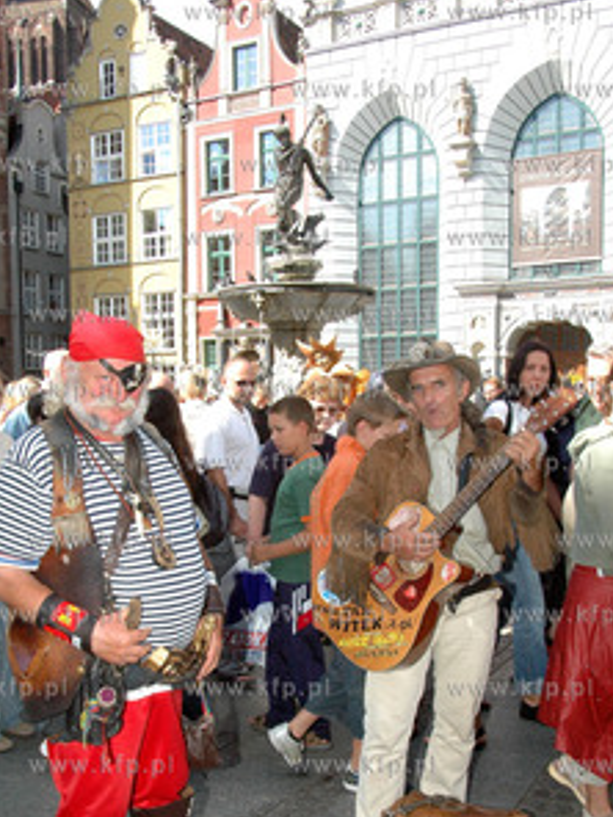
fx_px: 921
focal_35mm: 39
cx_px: 276
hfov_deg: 36.8
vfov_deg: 47.2
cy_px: 535
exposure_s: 1/320
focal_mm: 20
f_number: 9
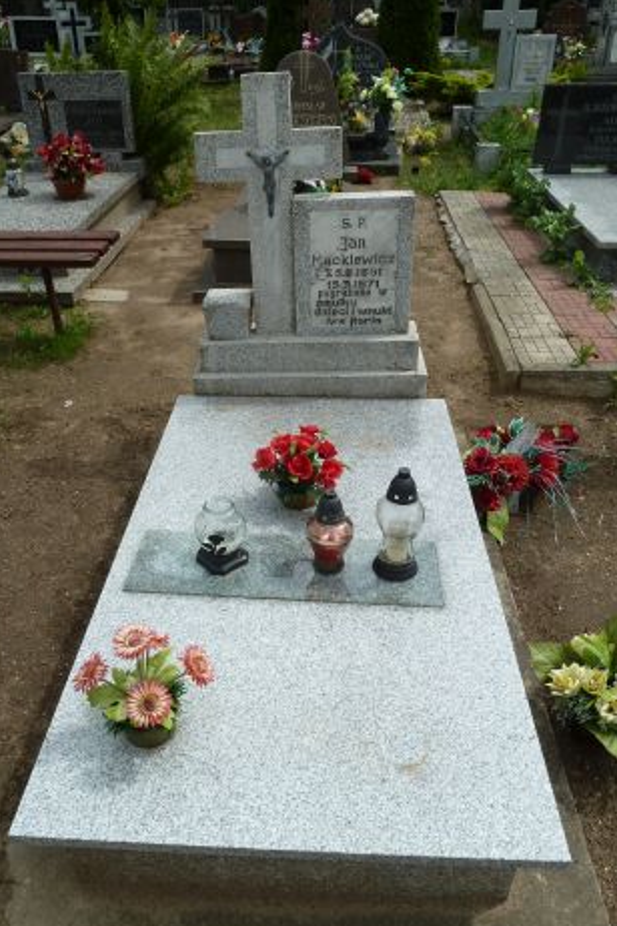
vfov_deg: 67.4
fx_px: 694
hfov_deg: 47.8
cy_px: 475
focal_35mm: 27
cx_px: 274
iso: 80
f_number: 5
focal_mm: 4.1
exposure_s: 1/400
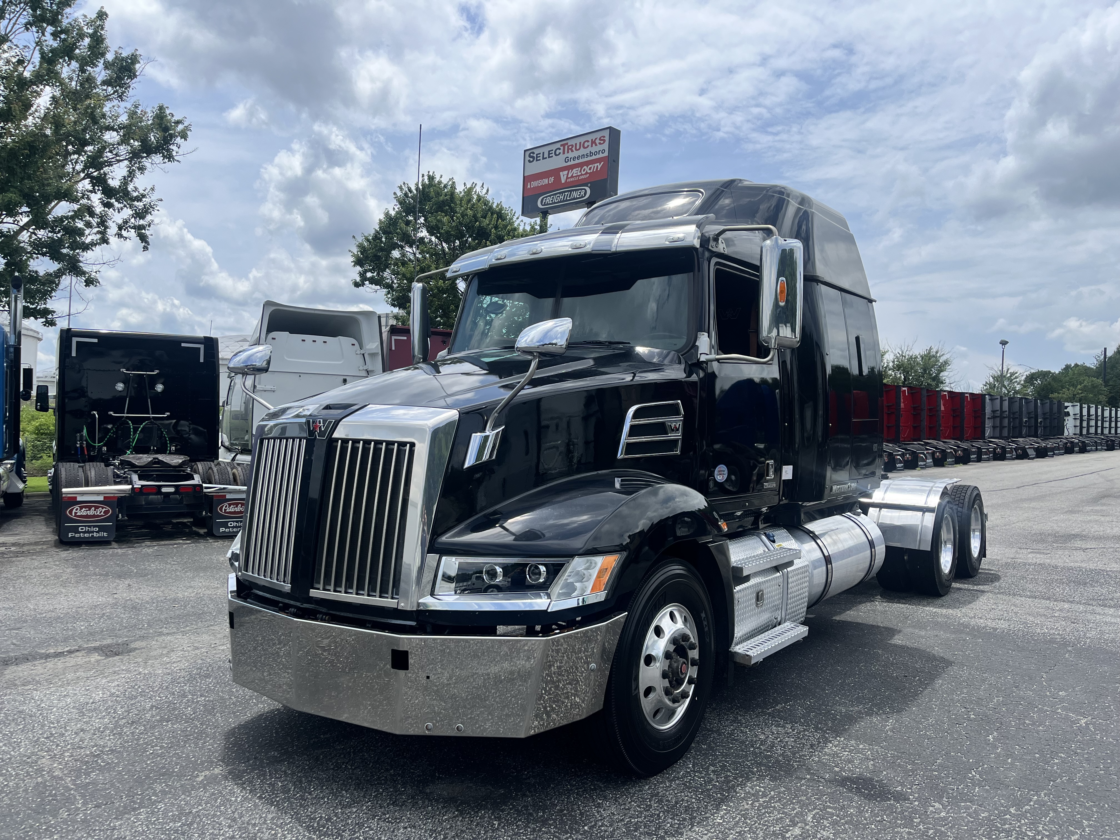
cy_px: 420
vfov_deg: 53.1
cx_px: 560
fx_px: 841
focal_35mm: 26
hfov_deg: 67.3
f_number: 1.6
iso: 50
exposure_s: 1/5076
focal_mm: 5.1
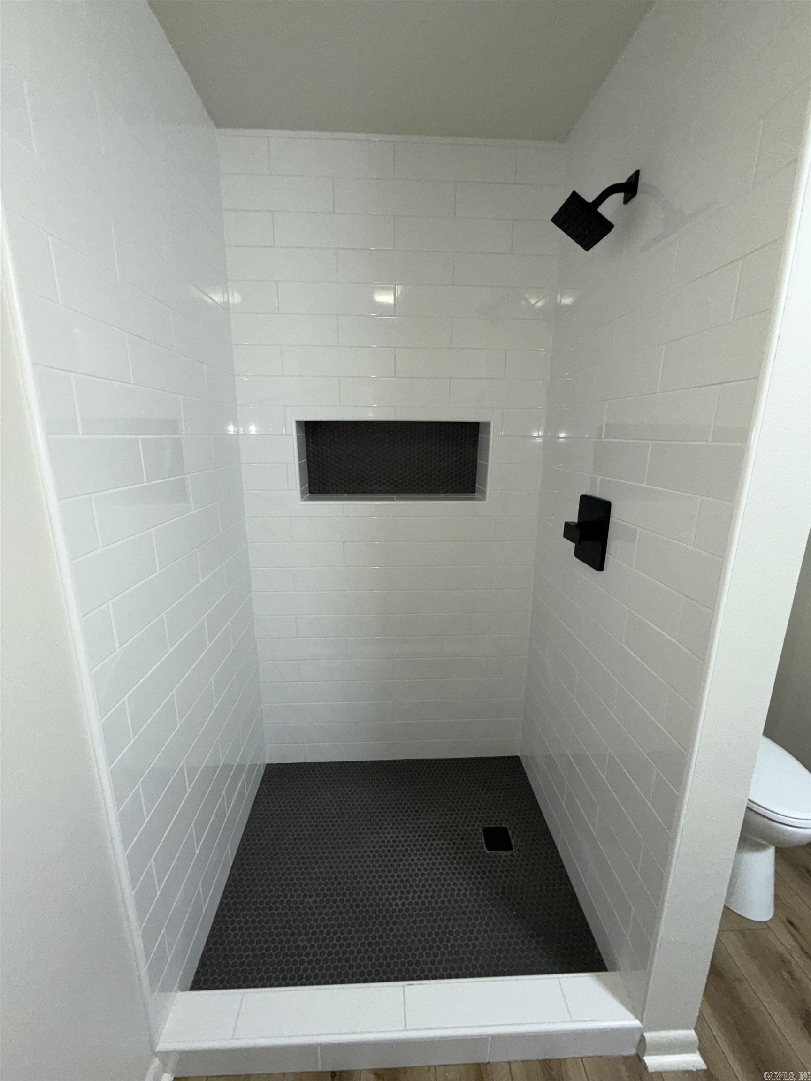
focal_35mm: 14
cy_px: 540
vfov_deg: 102.1
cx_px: 406
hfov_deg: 85.7
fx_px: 437
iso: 160
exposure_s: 1/120
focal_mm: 2.22
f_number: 2.2
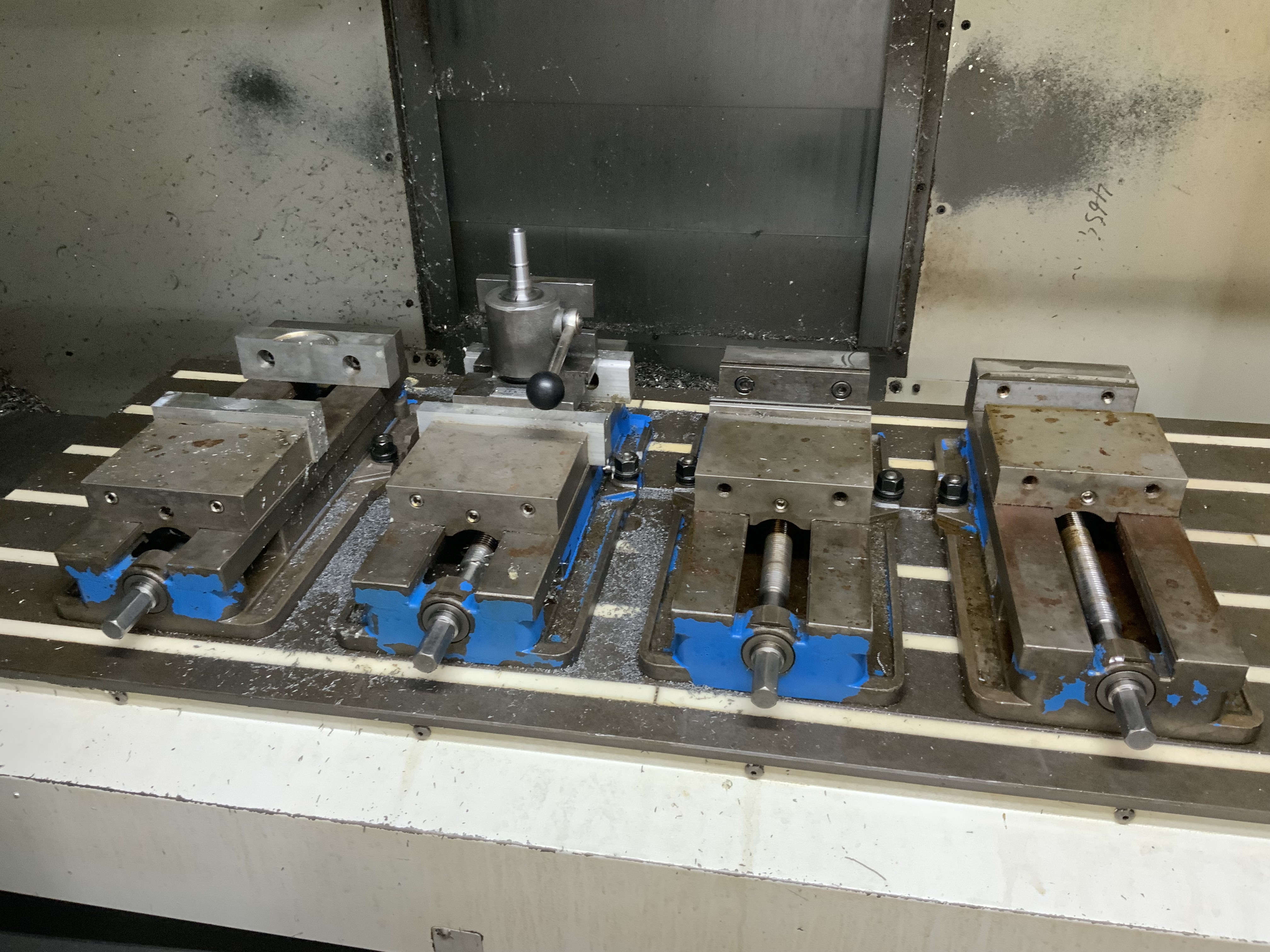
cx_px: 635
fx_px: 1064
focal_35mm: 29
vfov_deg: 48.2
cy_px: 476
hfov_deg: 61.7
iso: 250
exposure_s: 1/40
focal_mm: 3
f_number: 1.8
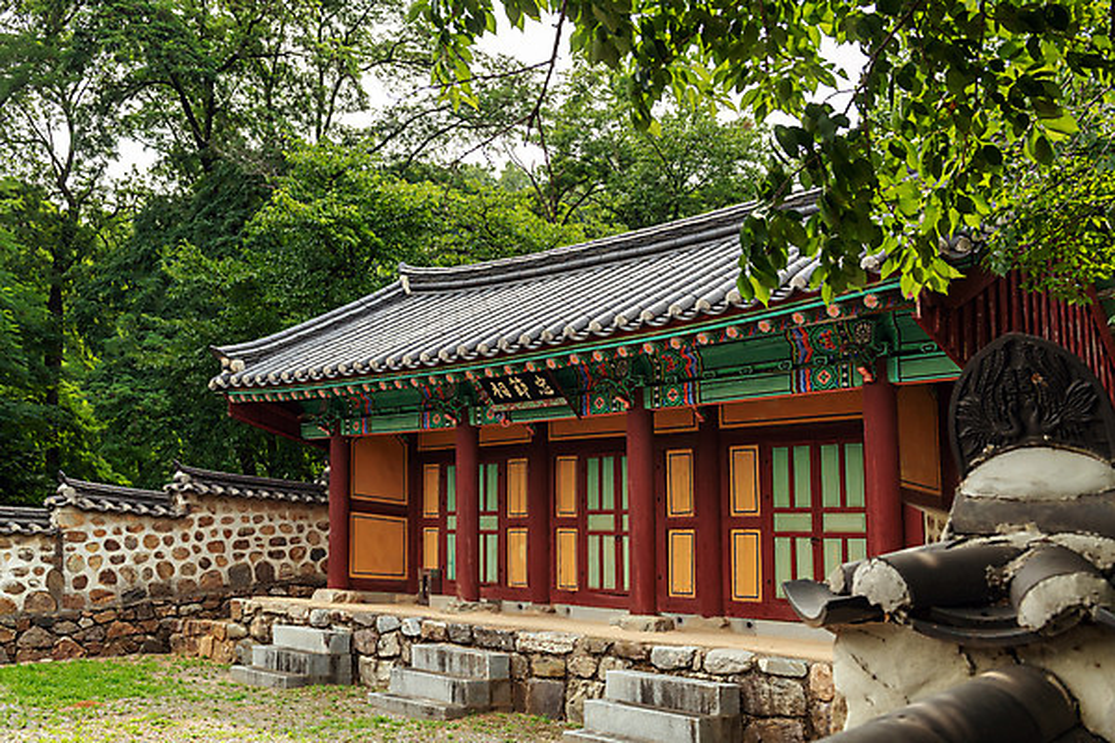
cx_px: 558
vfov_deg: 41.1
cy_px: 372
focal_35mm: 32
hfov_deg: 58.7
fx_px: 991
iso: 400
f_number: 6.3
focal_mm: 32
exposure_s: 1/640
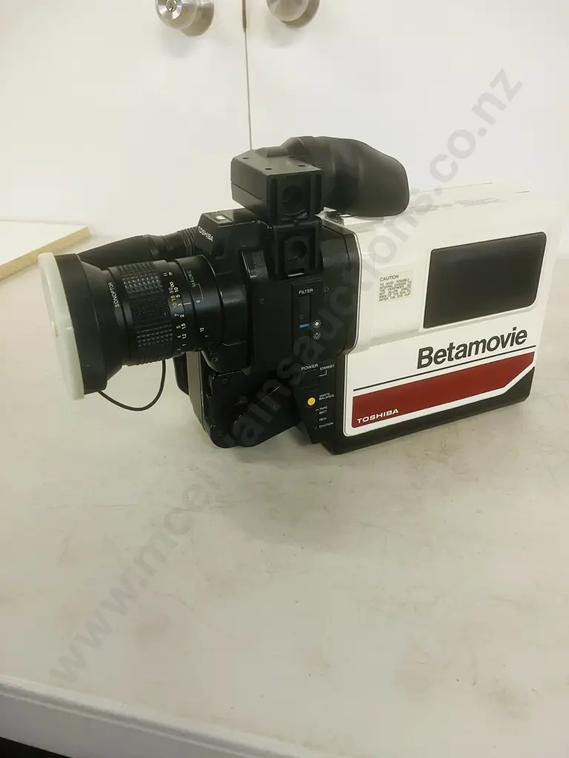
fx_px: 614
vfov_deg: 63.4
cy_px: 379
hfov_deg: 49.7
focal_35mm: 28
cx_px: 284
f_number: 1.8
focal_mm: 3.99
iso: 160
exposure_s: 1/50
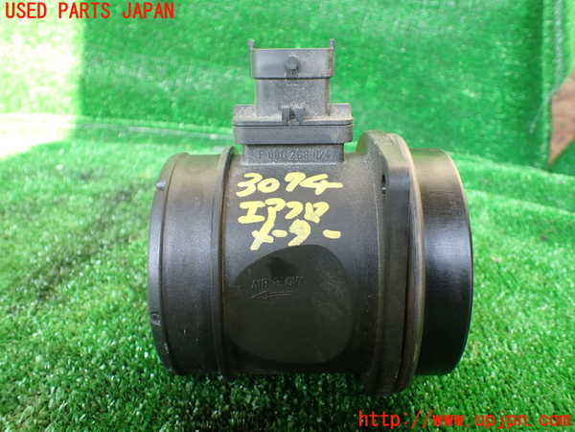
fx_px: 498
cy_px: 216
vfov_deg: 46.8
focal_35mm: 30
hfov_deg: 60.0
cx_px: 288
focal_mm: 5.4
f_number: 2.3
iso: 200
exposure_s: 1/125
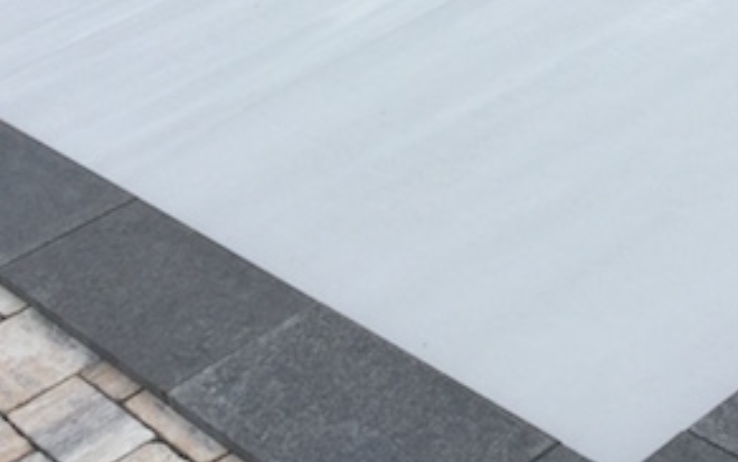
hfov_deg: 23.1
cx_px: 552
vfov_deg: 14.5
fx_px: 1790
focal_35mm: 89
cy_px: 47
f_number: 2.4
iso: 25
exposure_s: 1/769
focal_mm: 3.3
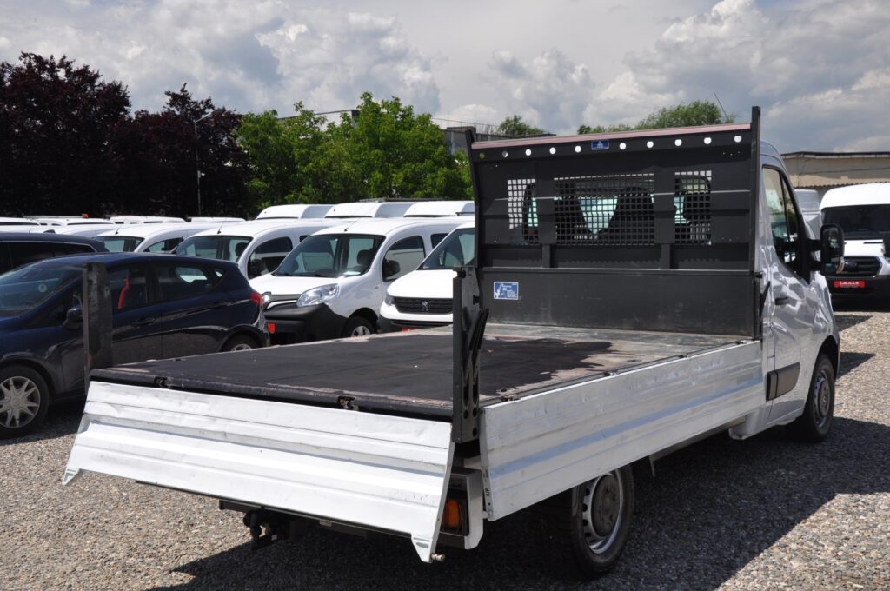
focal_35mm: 39
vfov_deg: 34.1
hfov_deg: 49.6
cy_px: 296
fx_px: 963
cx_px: 445
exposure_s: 1/400
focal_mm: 26
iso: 500
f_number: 10
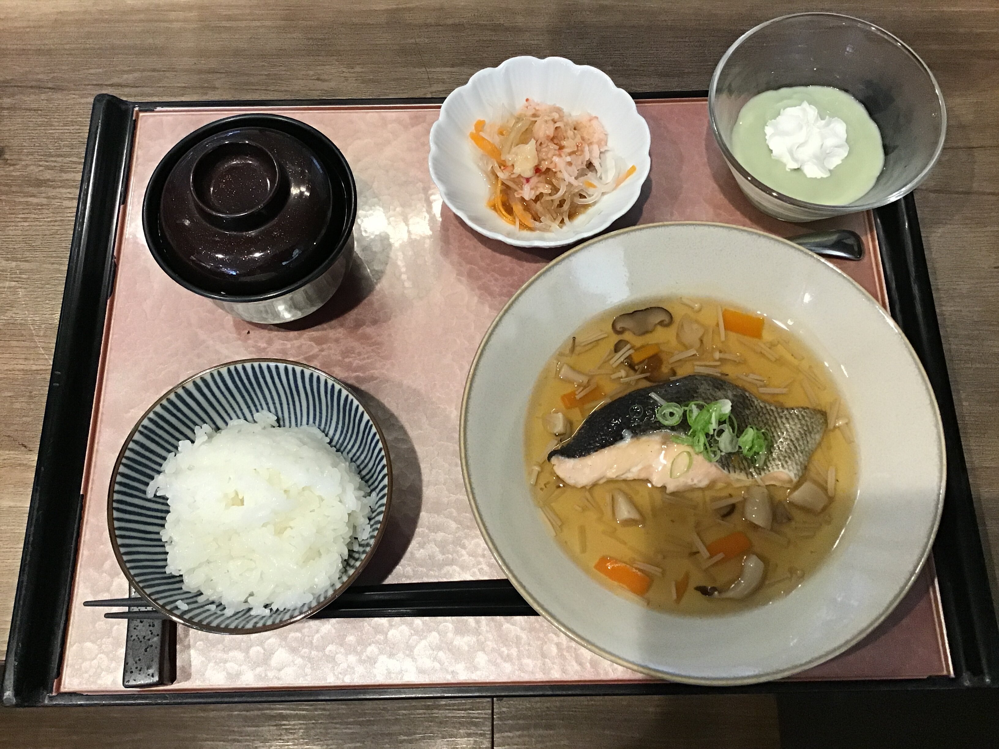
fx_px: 895
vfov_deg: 45.4
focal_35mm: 31
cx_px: 500
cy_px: 374
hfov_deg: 58.4
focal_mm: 3.3
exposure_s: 1/30
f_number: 2.4
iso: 125
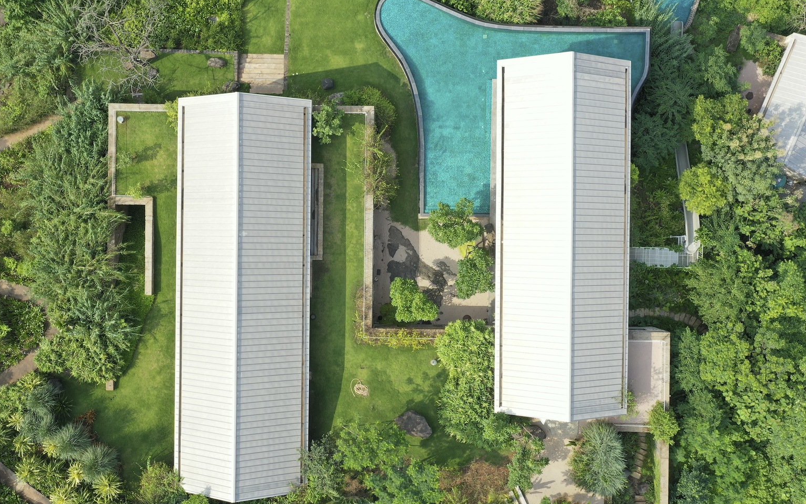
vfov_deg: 34.4
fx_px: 813
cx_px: 390
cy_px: 245
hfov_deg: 52.7
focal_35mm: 37
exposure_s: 1/240
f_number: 5
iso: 100
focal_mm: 10.26
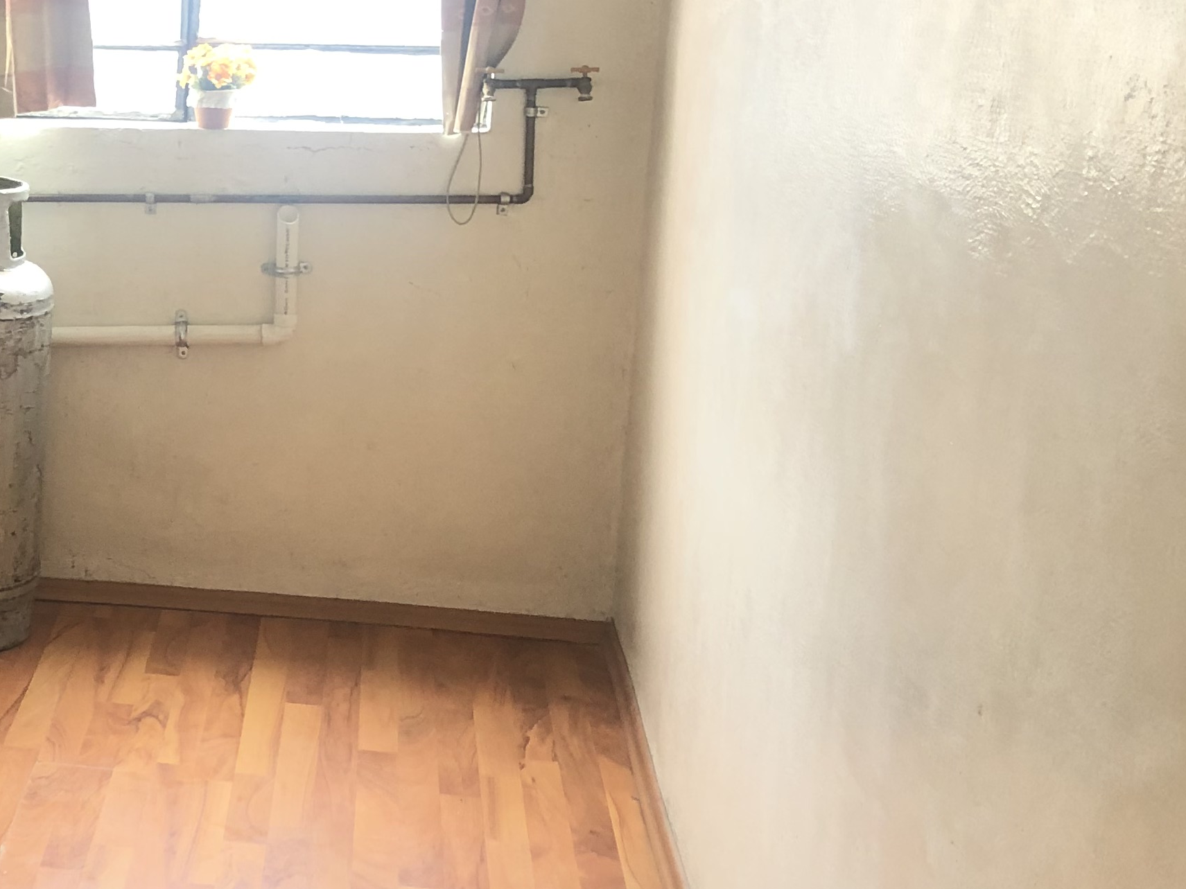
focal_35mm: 66
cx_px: -142
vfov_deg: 22.2
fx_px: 2261
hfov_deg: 26.8
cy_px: 338
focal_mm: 4
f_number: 1.8
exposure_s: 1/17
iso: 40
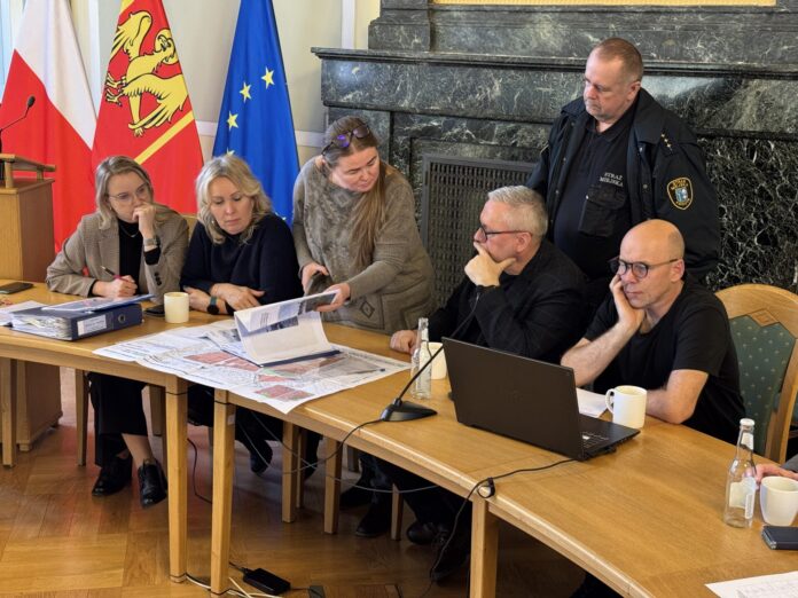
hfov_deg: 39.7
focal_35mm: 48
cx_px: 399
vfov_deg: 30.3
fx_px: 1107
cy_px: 299
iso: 200
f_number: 1.78
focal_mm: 6.76
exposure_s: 1/33
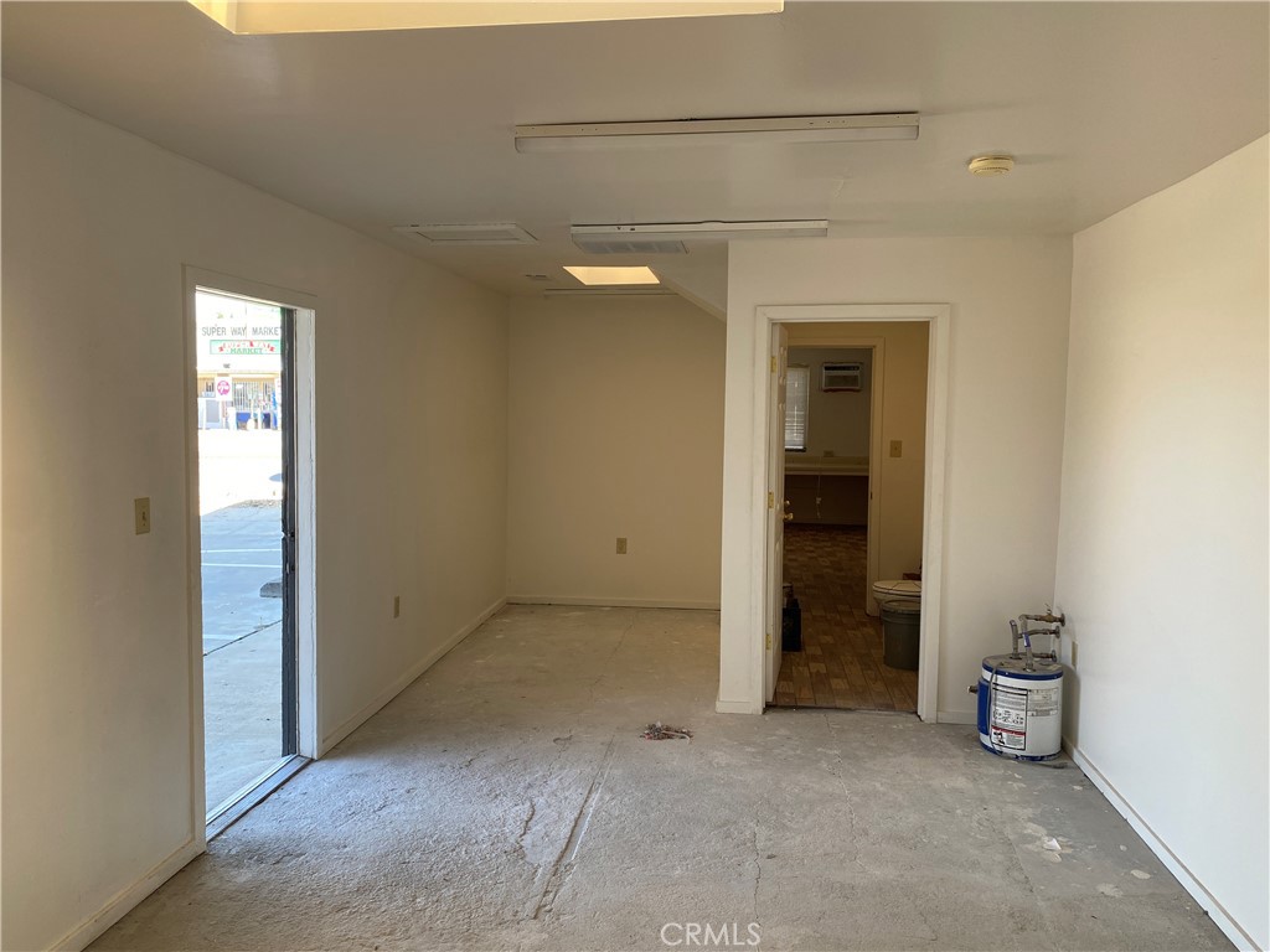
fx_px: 954
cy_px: 476
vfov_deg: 53.1
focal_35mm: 26
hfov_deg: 67.3
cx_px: 635
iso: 50
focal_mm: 4.25
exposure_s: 1/122
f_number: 1.8
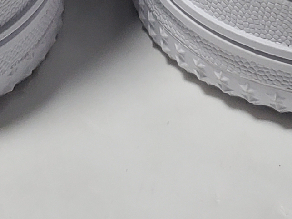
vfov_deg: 8.3
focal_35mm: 163
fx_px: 1375
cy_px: -327
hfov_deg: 12.1
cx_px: 148
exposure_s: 1/503
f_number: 1.5
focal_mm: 4.3
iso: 50
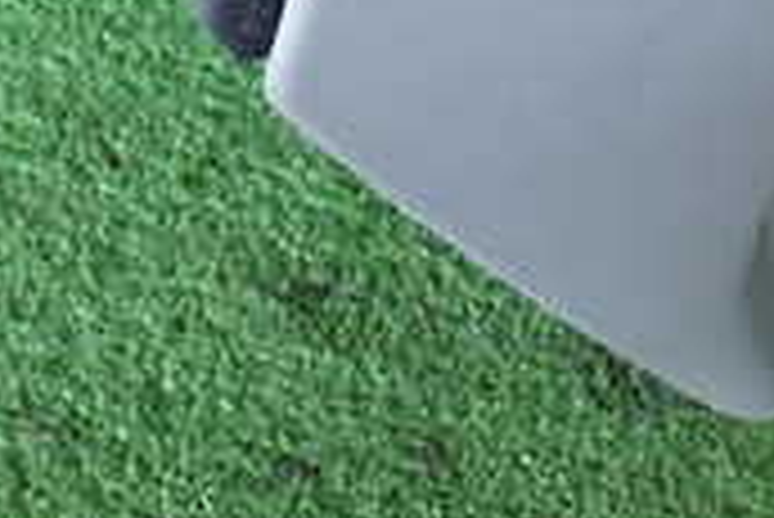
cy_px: -491
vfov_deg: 10.9
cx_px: 878
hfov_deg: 17.0
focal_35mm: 116
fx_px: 2496
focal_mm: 5.79
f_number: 2.4
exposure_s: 1/30
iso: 200
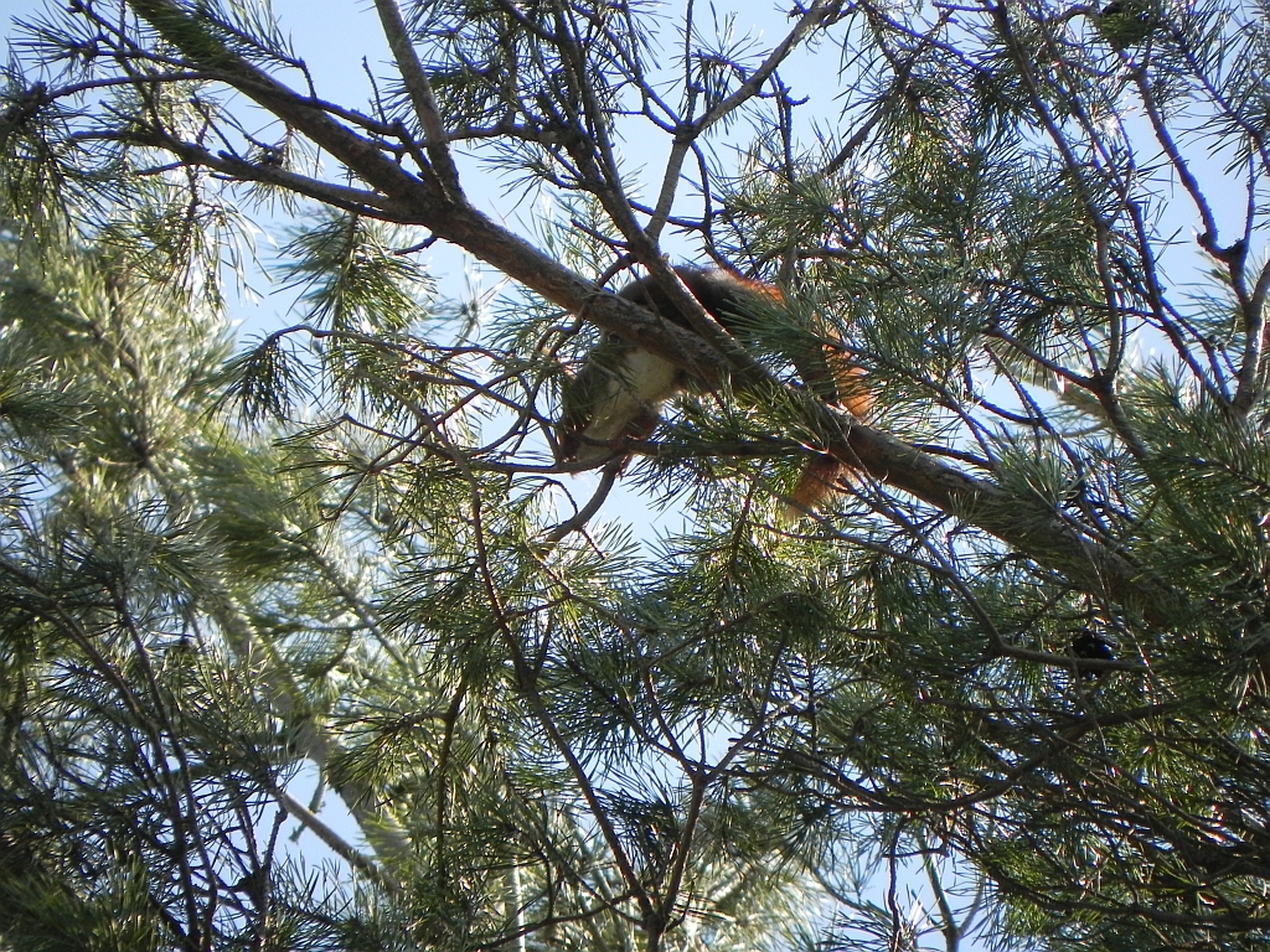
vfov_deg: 2.2
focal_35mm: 678
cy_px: 476
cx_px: 635
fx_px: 24875
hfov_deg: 2.9
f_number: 5
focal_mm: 120
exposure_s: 1/275
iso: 160
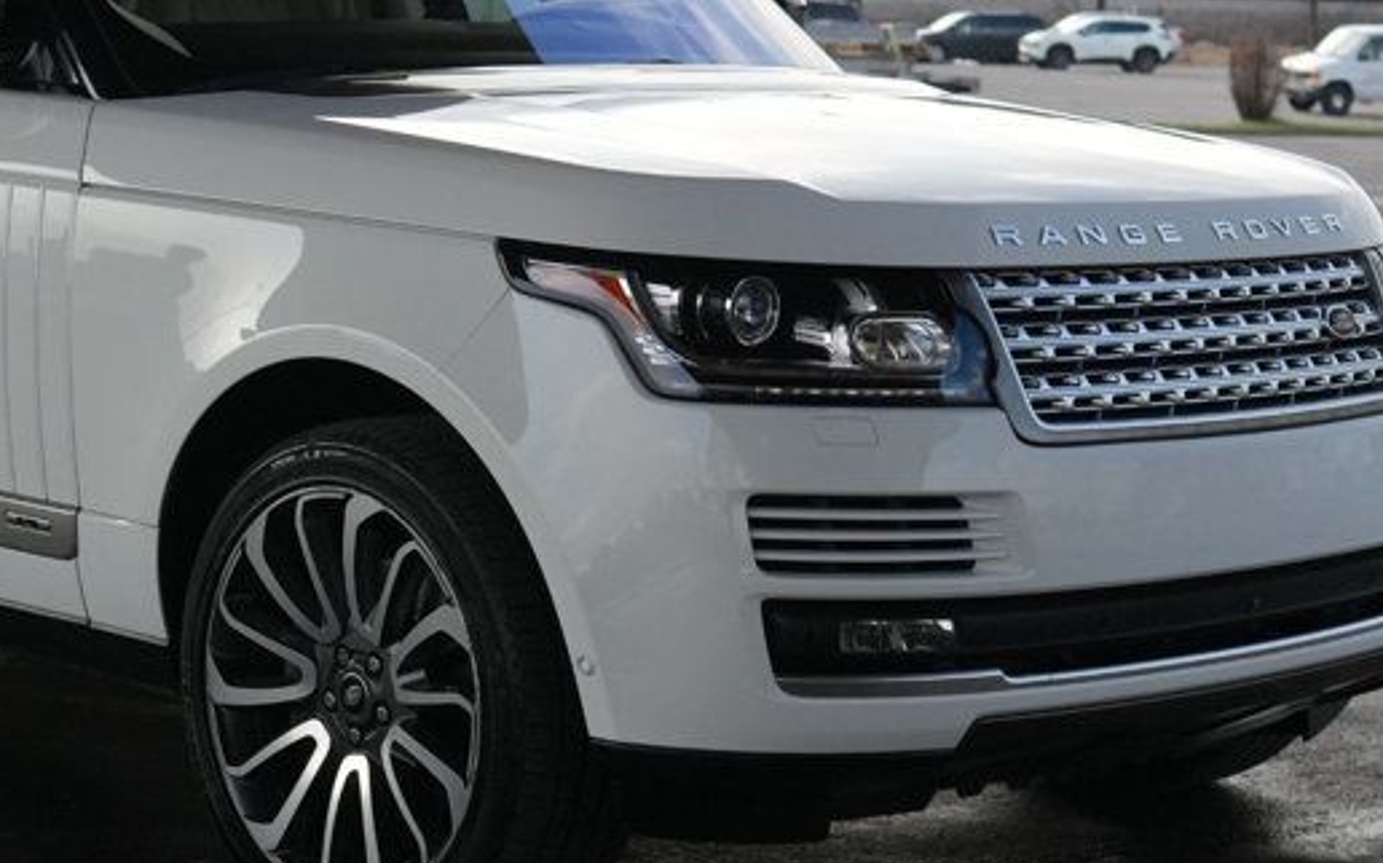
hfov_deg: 22.6
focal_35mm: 91
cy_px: 442
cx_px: 375
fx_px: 3428
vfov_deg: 14.3
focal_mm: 30
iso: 1600
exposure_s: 1/160
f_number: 3.5
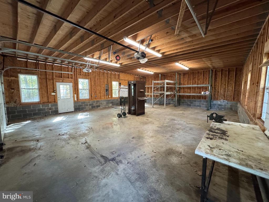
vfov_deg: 85.7
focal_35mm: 14
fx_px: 109
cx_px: 134
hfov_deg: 102.1
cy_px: 101
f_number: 2.2
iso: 640
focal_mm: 2.22
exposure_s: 1/60
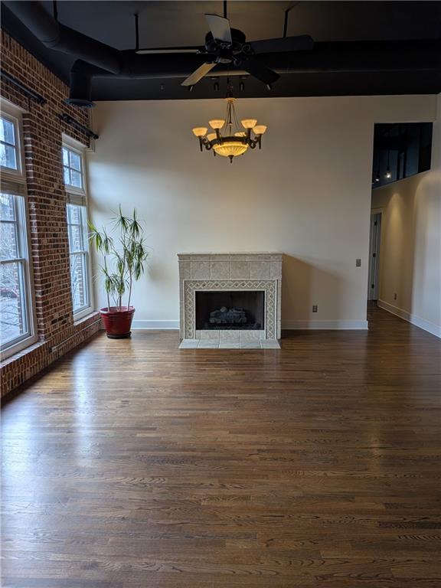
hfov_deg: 56.8
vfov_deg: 71.6
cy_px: 294
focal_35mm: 24
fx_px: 408
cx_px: 220
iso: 29
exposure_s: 1/457
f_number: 1.7
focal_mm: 4.53
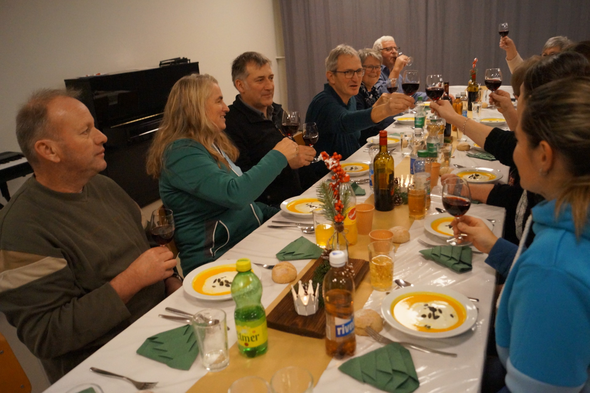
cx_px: 295
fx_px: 639
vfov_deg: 34.2
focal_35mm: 39
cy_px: 196
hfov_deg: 49.6
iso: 3200
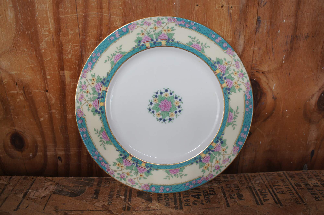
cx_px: 162
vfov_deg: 47.8
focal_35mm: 27
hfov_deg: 67.5
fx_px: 243
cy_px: 108
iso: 200
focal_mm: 18
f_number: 4
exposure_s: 1/160
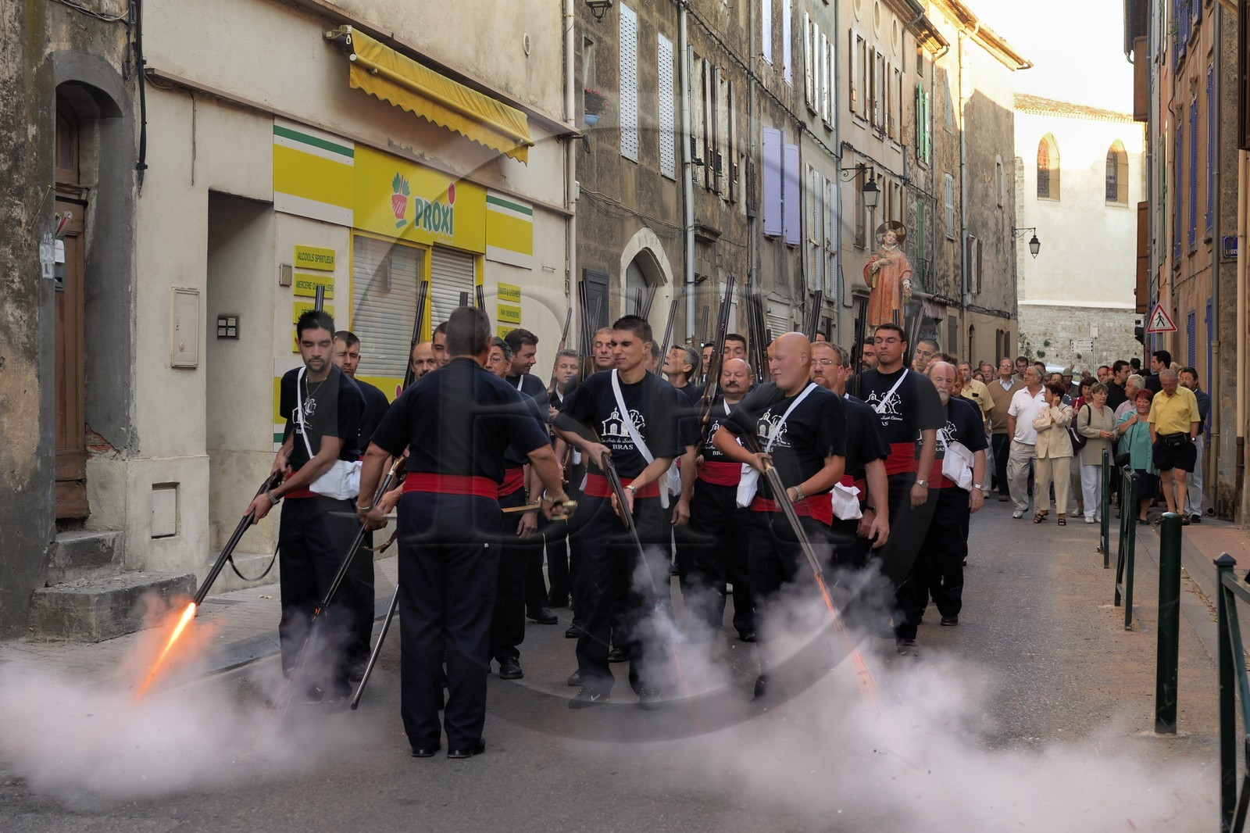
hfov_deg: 33.4
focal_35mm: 60
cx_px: 625
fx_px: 2083
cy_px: 416
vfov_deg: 22.6
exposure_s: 1/45
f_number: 5.6
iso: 200
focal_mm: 40
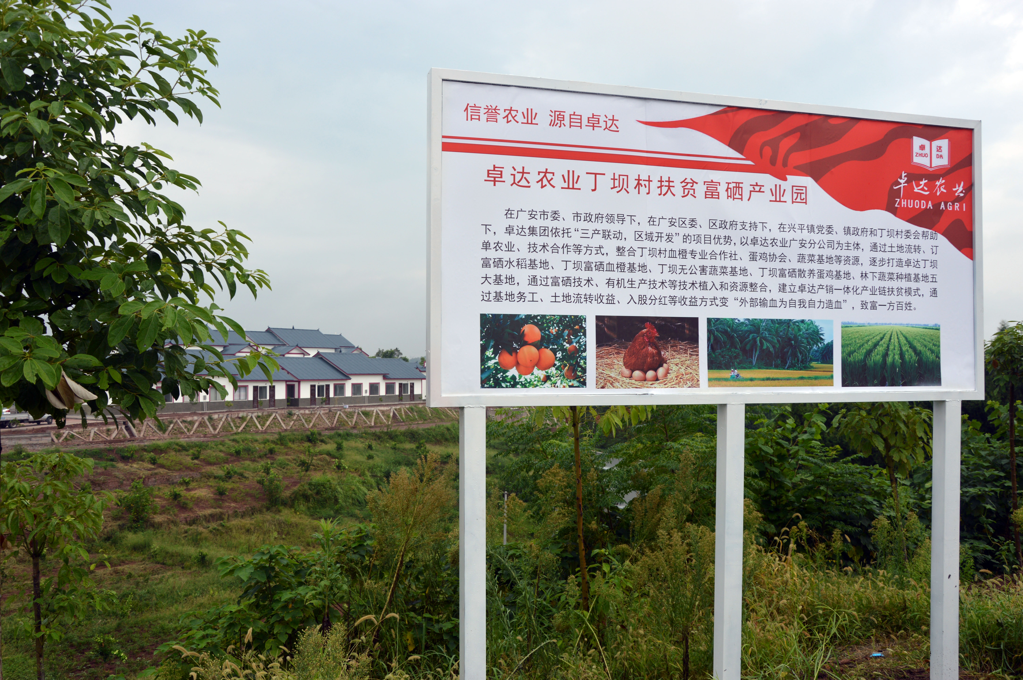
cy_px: 340
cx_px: 512
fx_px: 937
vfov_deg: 39.9
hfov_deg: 57.3
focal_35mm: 33
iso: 100
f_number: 6.3
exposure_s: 1/160
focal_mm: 22
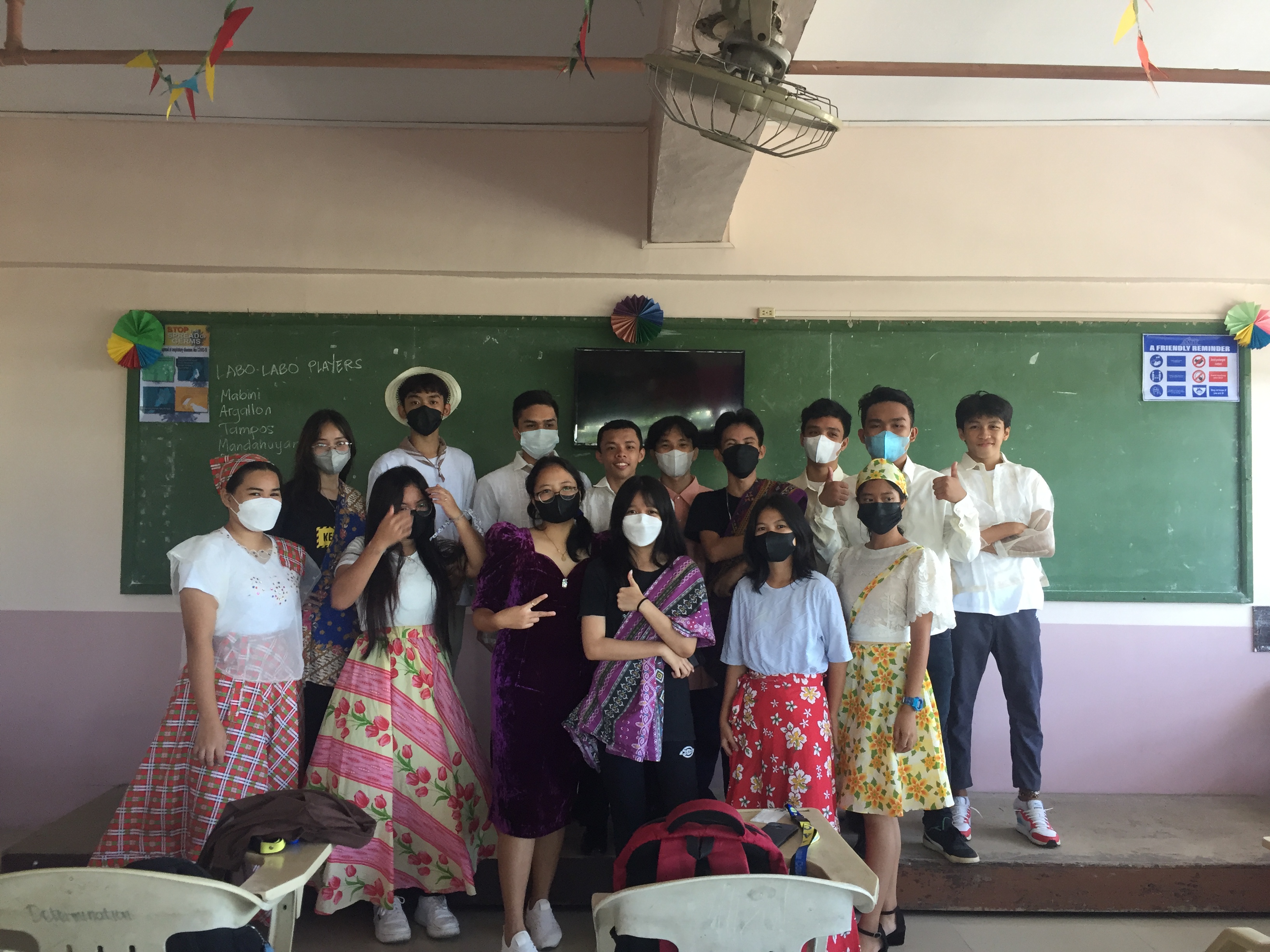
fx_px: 1064
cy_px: 476
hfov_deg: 61.7
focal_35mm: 29
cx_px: 635
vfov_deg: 48.2
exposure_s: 1/30
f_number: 2.2
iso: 80
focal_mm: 4.15
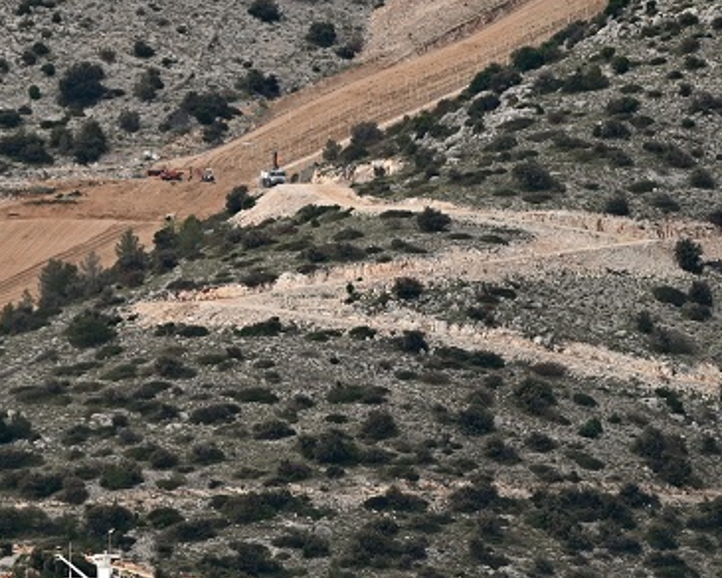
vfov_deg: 3.0
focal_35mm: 513
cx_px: 259
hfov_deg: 3.8
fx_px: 10962
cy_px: 525
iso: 280
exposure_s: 1/1000
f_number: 5.3
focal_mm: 210
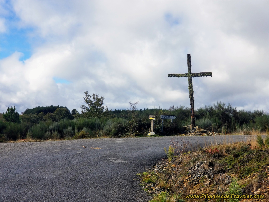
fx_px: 404
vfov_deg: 28.0
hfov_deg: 36.8
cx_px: 134
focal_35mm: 52
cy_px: 101
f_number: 2.4
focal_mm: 6
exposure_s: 1/996
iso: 25
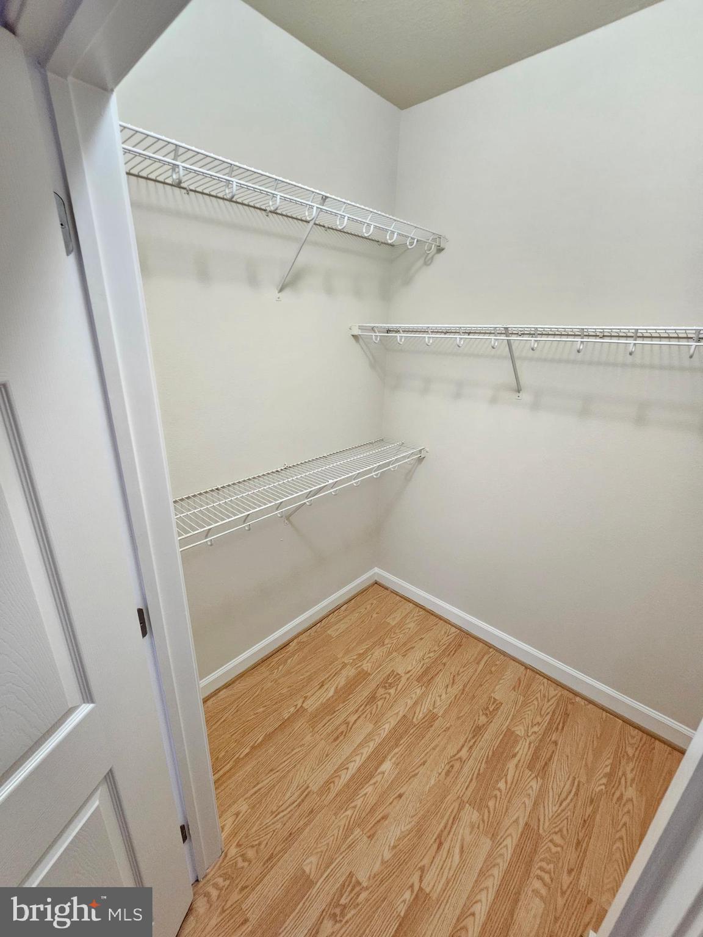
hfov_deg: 89.9
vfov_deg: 106.2
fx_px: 352
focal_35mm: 13
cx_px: 352
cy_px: 468
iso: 500
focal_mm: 2.2
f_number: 2.2
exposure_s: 1/30
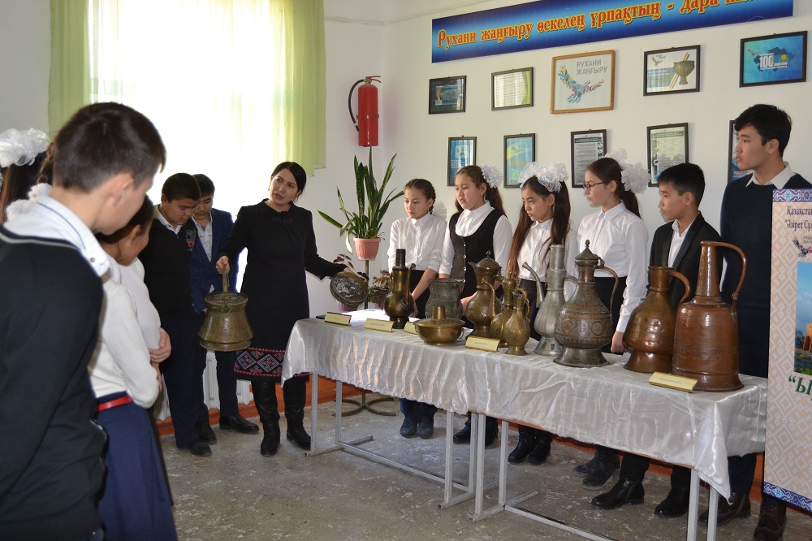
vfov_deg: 38.3
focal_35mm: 34
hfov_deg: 55.1
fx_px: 778
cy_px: 270
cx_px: 406
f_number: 3.8
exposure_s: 1/50
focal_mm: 23
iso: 800
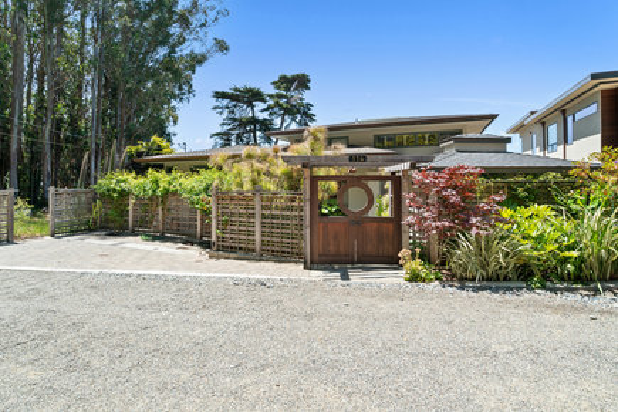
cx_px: 309
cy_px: 206
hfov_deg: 96.7
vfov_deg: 73.7
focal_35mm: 16
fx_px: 275
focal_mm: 16
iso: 400
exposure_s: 1/125
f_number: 10
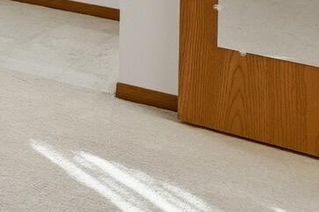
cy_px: -237
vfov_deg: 13.6
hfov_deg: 15.6
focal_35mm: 83
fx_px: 735
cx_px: -411
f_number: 4
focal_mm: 10
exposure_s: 1/400
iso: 100
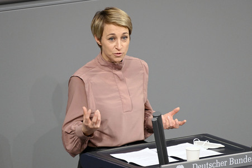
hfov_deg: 4.6
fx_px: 3148
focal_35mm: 450
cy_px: 84
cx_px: 126
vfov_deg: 3.1
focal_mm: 450
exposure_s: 1/250
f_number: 5.6
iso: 8000
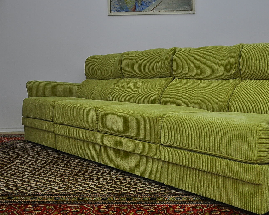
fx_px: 406
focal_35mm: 51
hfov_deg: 36.3
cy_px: 85
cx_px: 176
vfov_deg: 29.6
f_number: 4
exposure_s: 1/200
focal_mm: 22
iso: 200
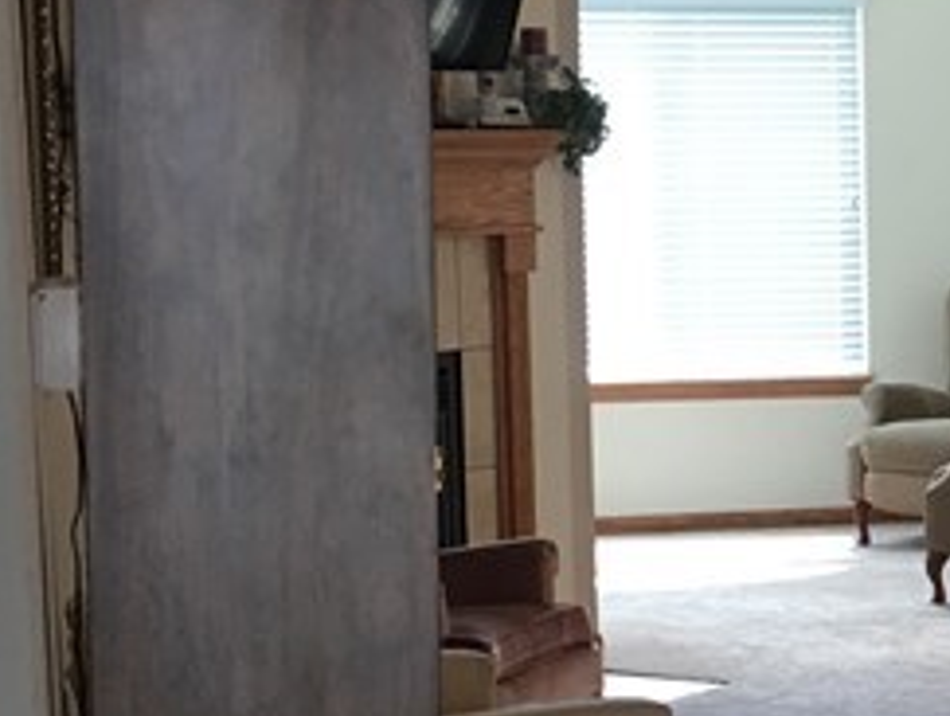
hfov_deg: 15.3
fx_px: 3353
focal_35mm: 122
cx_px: 1247
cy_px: 634
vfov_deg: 12.1
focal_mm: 4.15
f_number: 2.2
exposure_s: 1/15
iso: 32
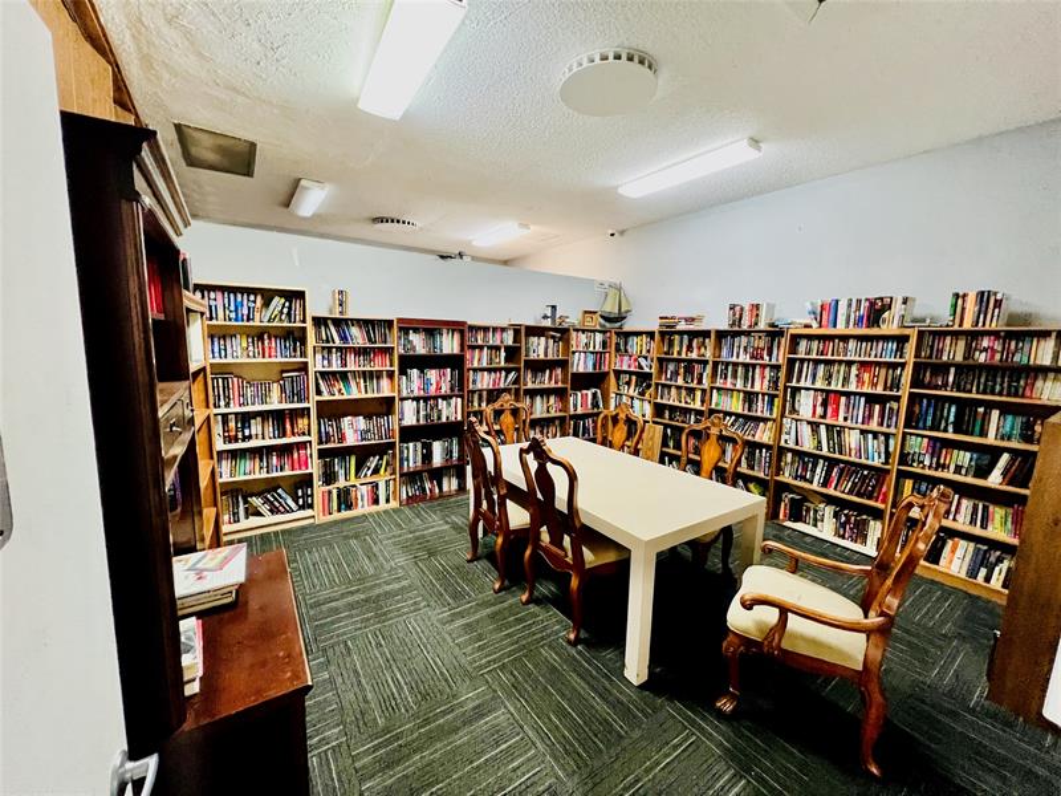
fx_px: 398
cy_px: 398
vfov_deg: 89.9
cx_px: 530
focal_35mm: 13
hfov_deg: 106.2
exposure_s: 1/60
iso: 500
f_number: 1.8
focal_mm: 1.57
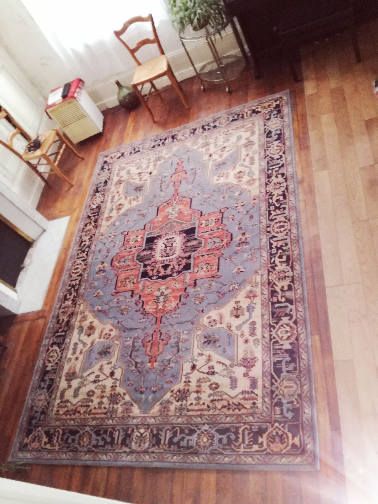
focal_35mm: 27
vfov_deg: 65.3
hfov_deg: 51.4
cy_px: 252
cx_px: 189
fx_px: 393
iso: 320
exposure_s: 1/25
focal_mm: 3.79
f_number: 2
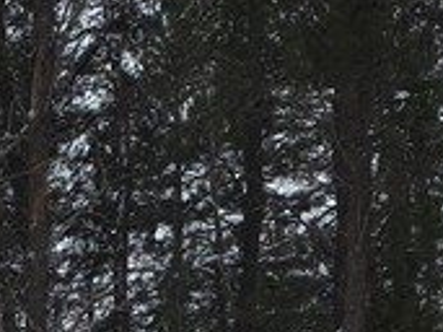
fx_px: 1765
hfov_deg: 13.3
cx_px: -272
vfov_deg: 9.4
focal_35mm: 138
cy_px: 840
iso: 125
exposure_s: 1/1556
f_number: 1.7
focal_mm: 6.3
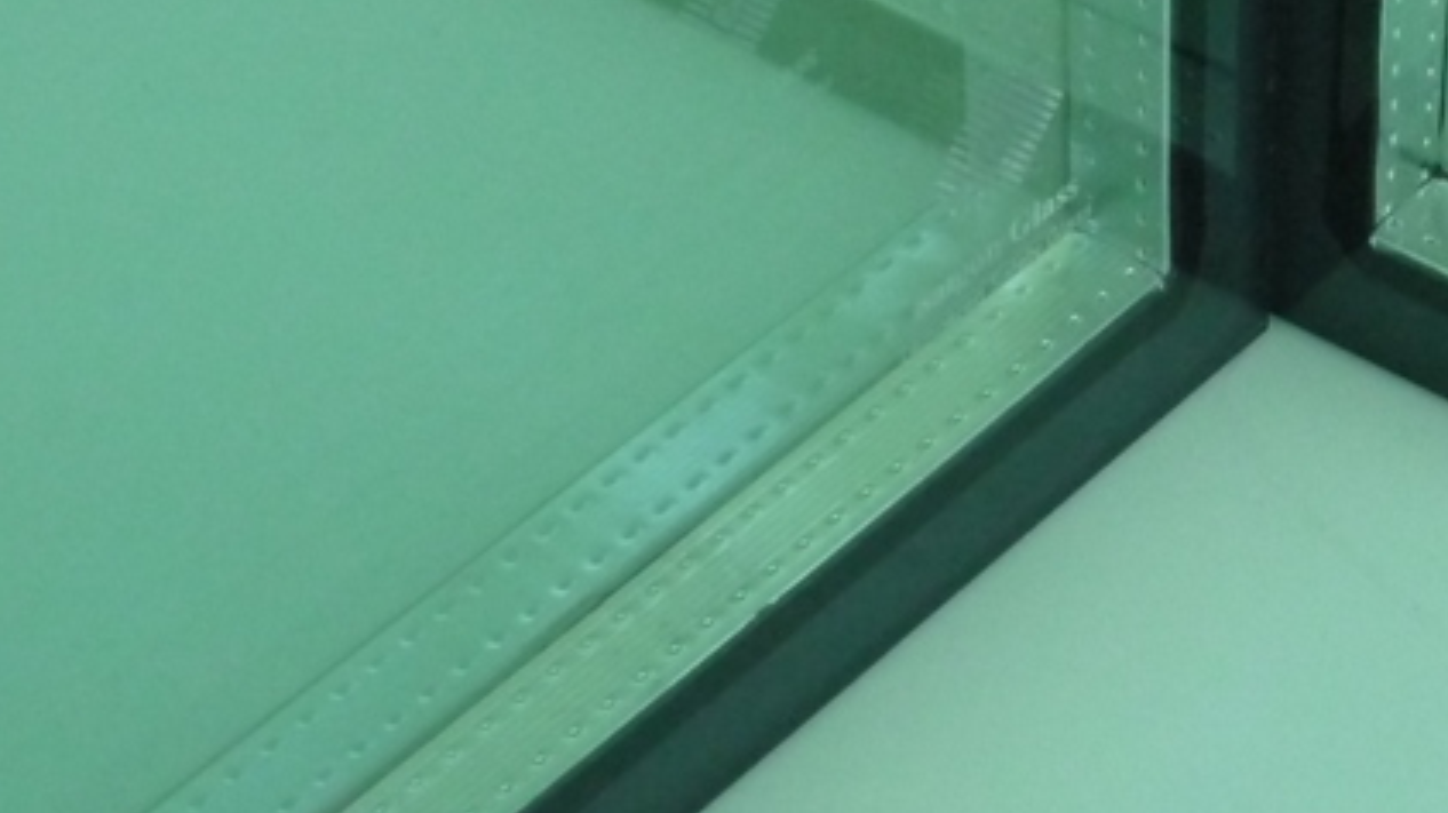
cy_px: 27
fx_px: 4951
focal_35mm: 129
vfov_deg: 9.3
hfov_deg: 16.4
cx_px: 1371
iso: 400
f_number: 3.2
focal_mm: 8.4
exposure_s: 1/40
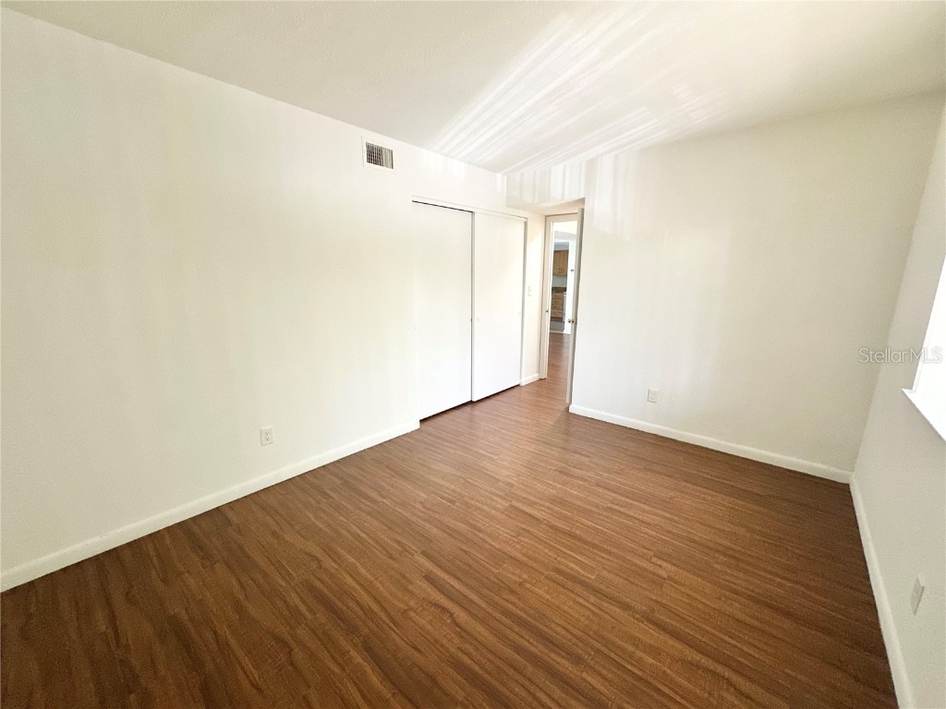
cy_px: 354
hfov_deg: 102.1
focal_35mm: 14
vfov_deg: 85.7
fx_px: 383
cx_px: 473
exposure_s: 1/60
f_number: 2.2
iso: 320
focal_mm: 2.22
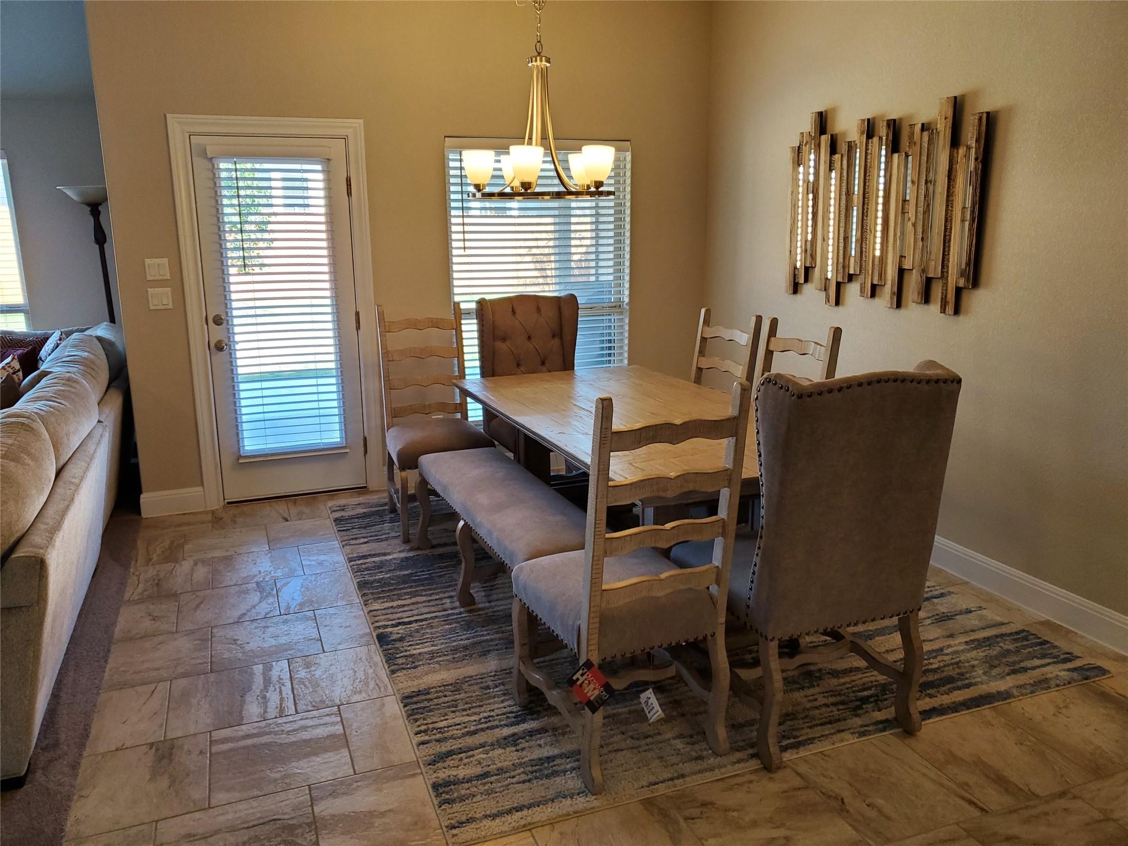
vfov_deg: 53.1
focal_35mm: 26
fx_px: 847
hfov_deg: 67.3
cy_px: 423
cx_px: 564
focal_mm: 4.3
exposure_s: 1/120
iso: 160
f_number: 1.5
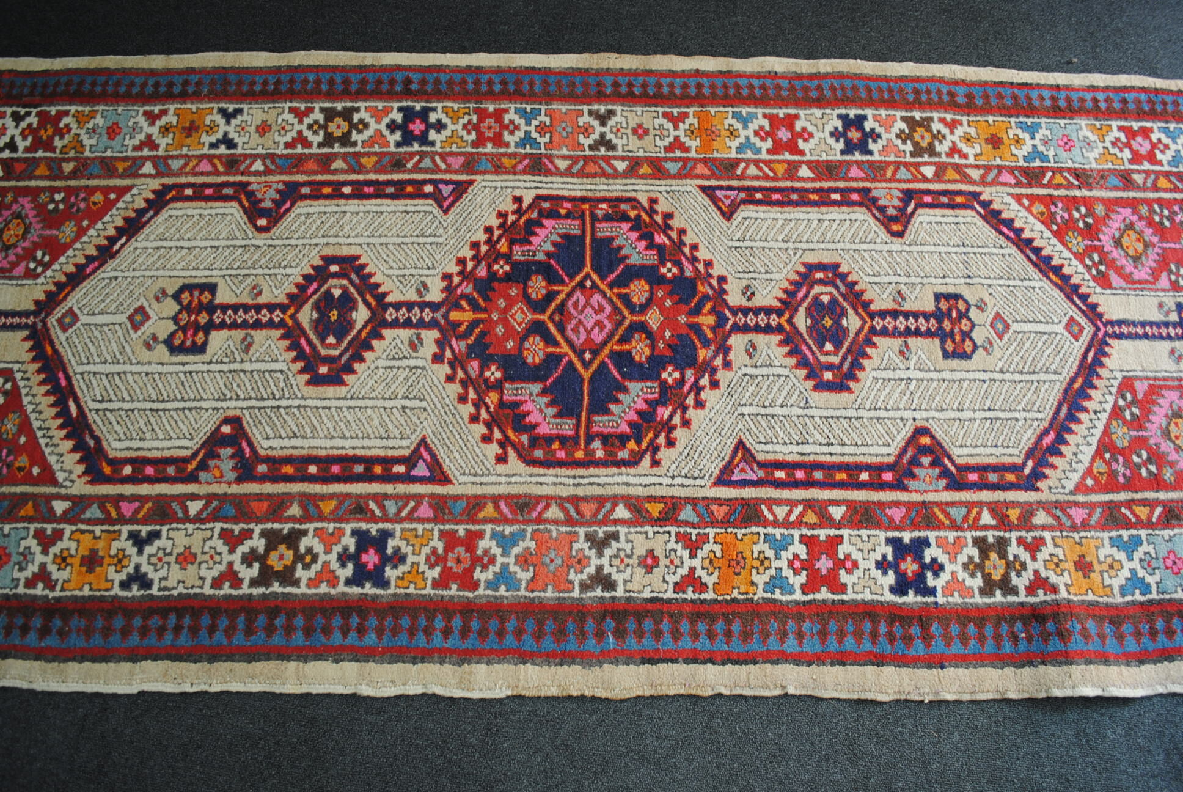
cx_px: 592
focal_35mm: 27
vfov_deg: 48.0
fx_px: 888
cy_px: 396
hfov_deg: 67.3
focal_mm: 18
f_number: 3.5
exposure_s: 1/30
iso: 220
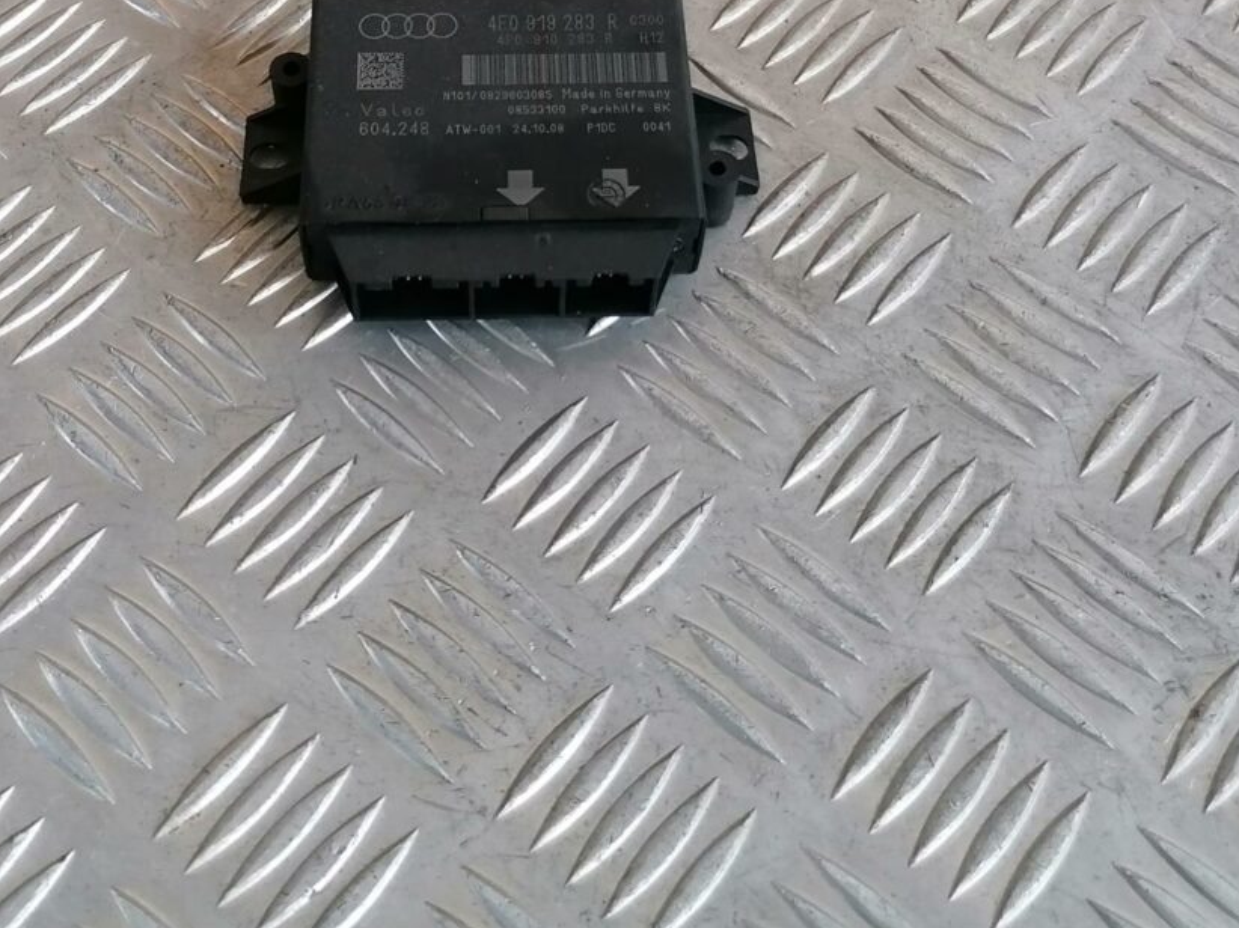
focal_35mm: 46
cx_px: 523
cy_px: 155
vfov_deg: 30.6
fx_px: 1646
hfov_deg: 41.1
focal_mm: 4.75
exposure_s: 1/50
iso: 160
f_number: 1.8
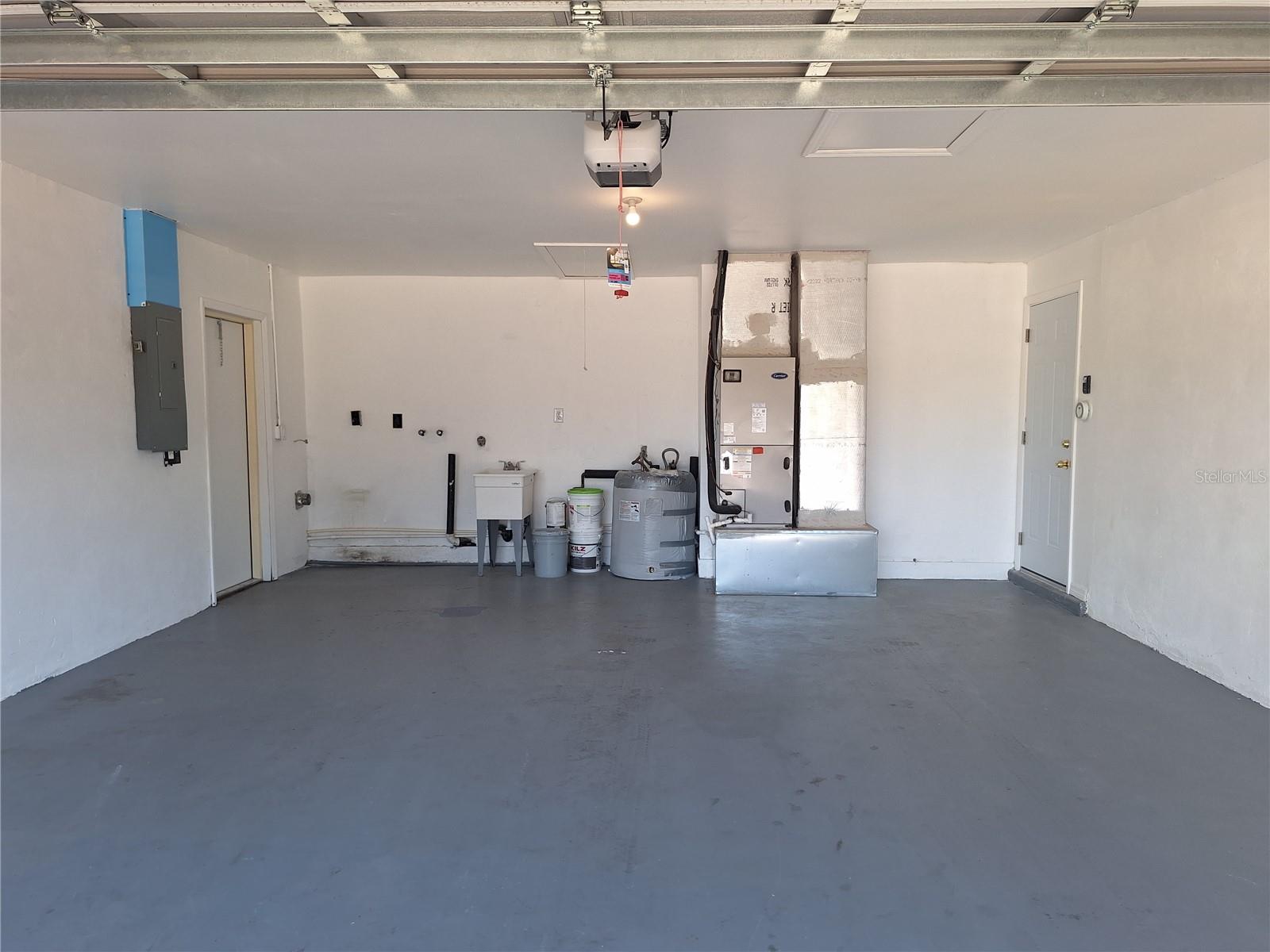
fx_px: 844
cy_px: 476
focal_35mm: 23
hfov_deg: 73.9
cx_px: 635
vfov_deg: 58.9
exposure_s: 1/123
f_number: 1.8
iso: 40
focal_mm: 5.54
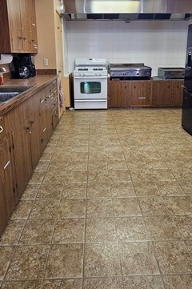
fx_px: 192
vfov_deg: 71.6
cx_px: 102
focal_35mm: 24
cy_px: 96
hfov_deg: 53.0
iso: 125
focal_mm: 2.2
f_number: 2.2
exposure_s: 1/60
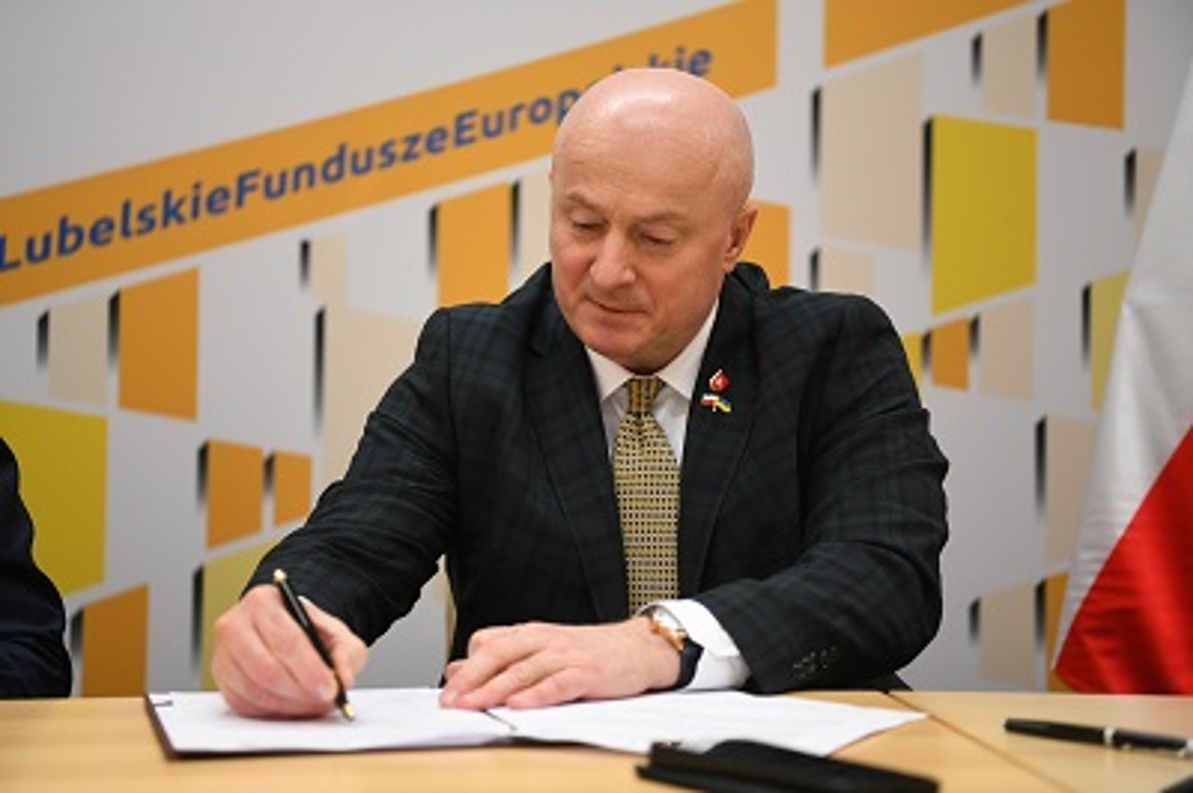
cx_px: 596
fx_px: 2053
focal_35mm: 62
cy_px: 396
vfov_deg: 21.9
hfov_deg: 32.4
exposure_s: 1/160
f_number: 2.8
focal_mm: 62
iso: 1600
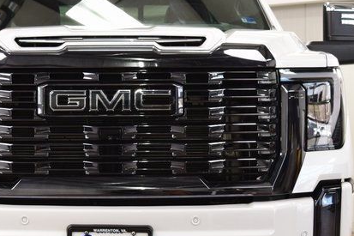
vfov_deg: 10.5
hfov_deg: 15.7
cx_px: 111
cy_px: 139
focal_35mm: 130
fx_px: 1280
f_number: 7.1
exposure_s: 1/30
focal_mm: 35
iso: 800
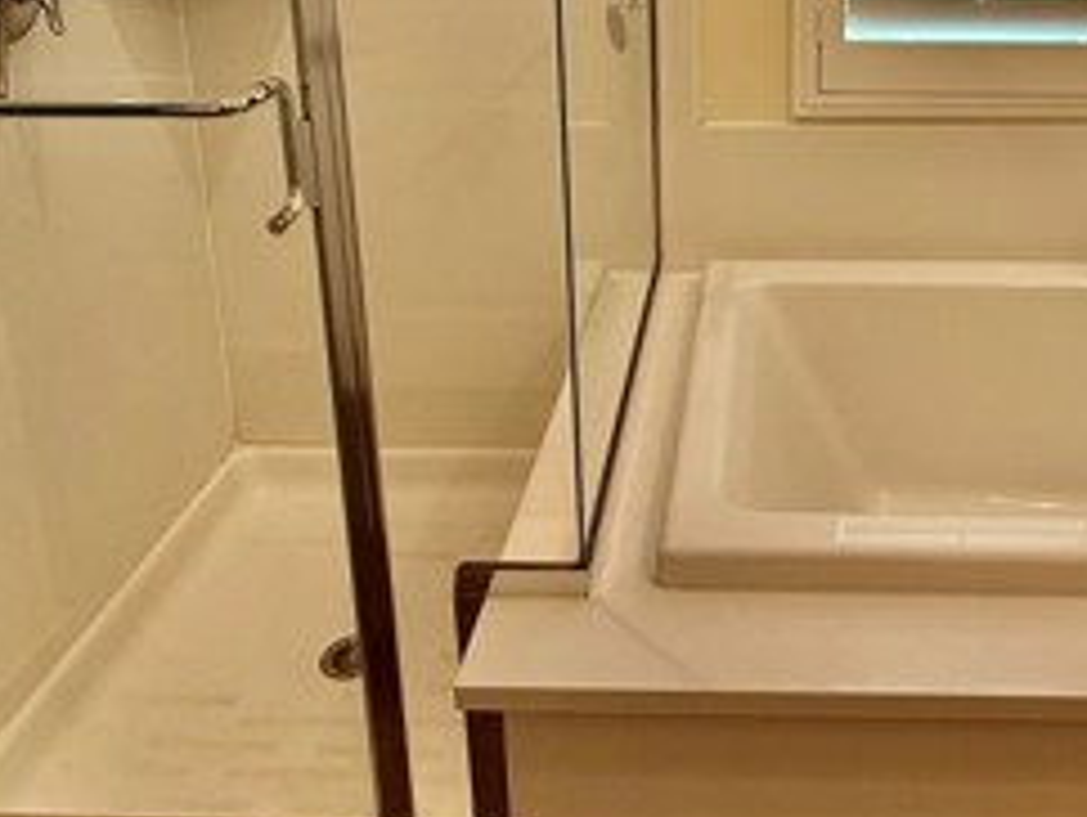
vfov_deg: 36.4
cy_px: 90
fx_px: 1163
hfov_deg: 48.9
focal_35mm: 37
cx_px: 755
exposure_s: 1/120
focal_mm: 2.22
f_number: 2.2
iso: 100
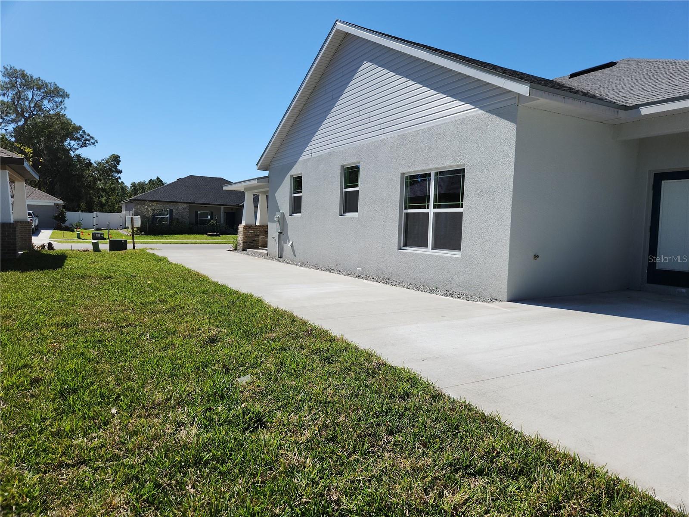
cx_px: 344
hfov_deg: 73.9
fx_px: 458
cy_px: 258
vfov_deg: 58.9
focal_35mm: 23
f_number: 1.8
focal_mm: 5.4
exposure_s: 1/2169
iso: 20
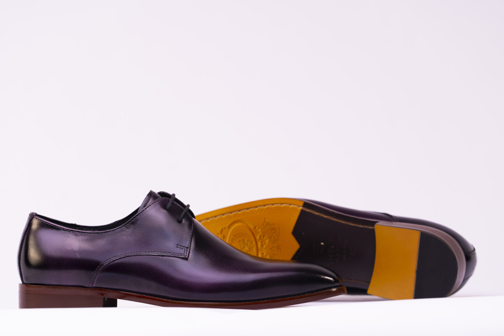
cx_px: 244
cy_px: 193
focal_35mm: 243
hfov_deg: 8.5
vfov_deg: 5.7
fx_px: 3402
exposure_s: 1/100
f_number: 5
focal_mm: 198
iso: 100
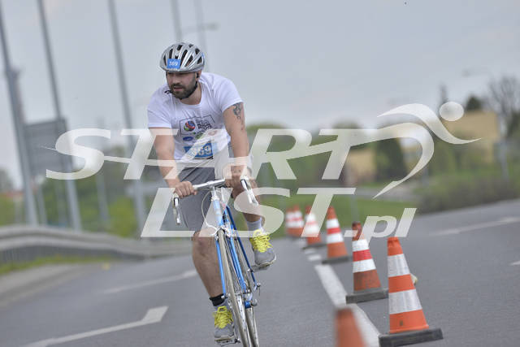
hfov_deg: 5.9
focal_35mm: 350
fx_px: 5056
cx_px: 260
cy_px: 174
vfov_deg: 3.9
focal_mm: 350
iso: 400
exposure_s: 1/1600
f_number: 6
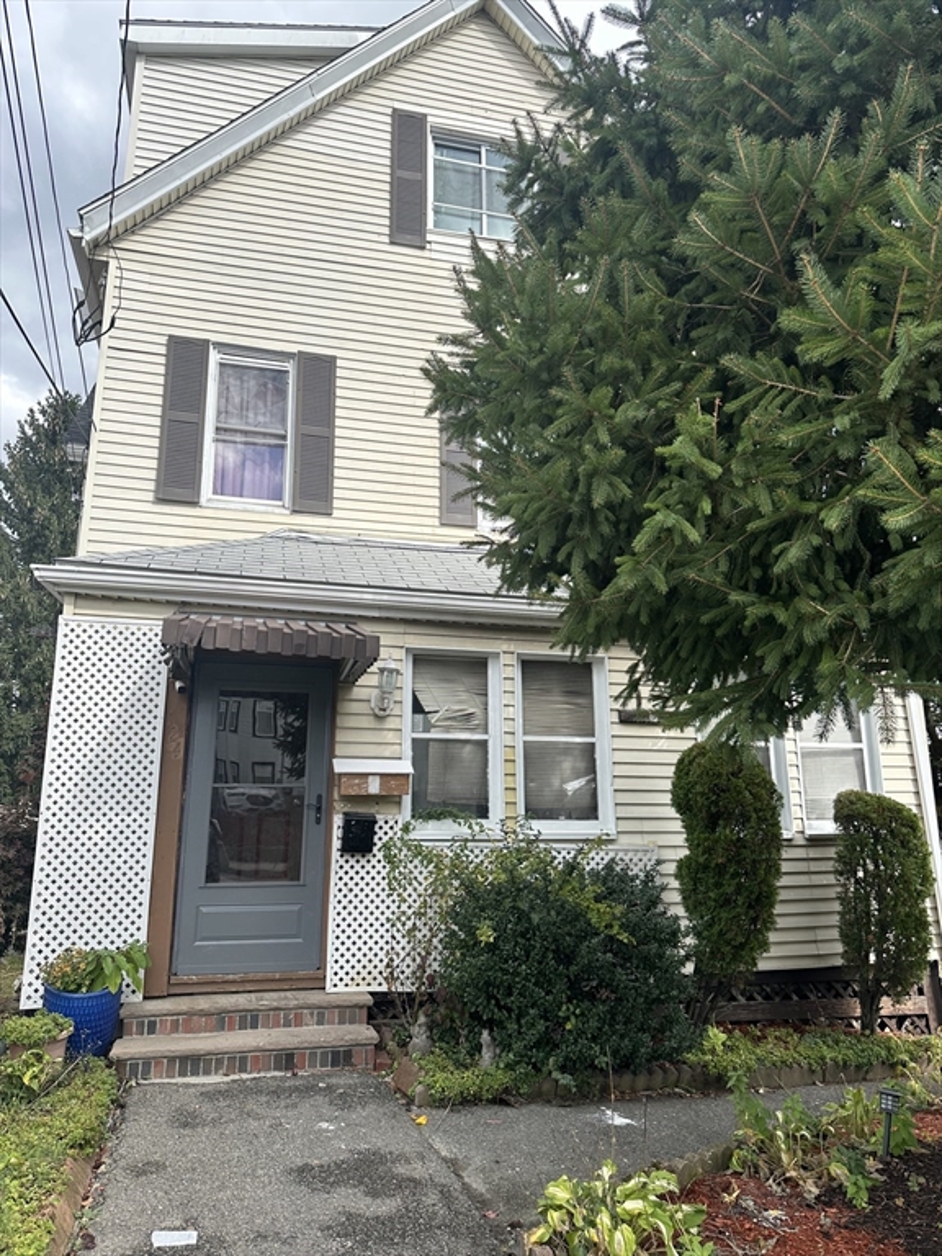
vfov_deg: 71.6
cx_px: 471
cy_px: 628
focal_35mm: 24
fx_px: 871
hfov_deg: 56.8
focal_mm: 6.86
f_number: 1.78
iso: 80
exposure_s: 1/1916
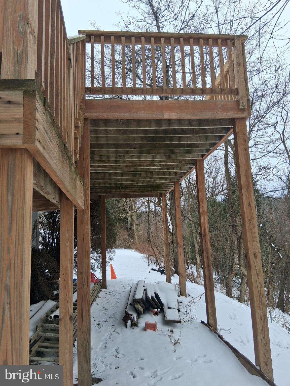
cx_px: 145
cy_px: 193
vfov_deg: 67.3
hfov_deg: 53.1
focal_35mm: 26
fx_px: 290
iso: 25
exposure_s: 1/385
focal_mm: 3.98
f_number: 1.8
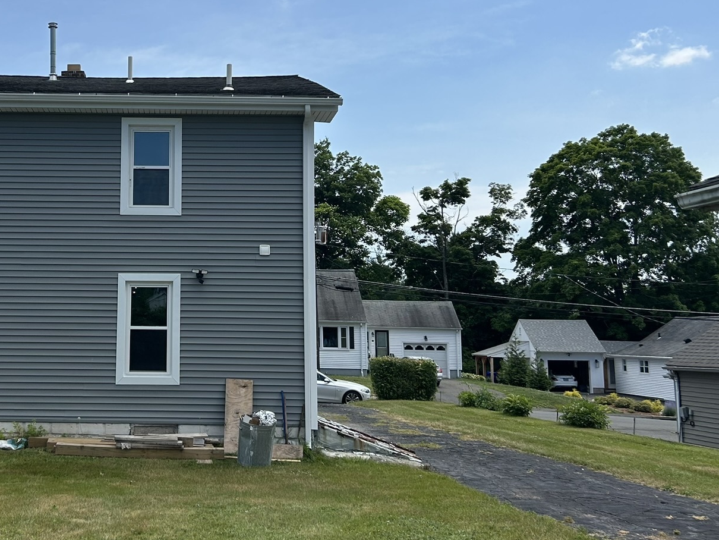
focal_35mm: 44
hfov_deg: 41.5
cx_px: 169
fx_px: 914
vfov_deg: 32.7
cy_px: 203
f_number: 1.5
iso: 50
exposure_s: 1/6211
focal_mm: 5.7
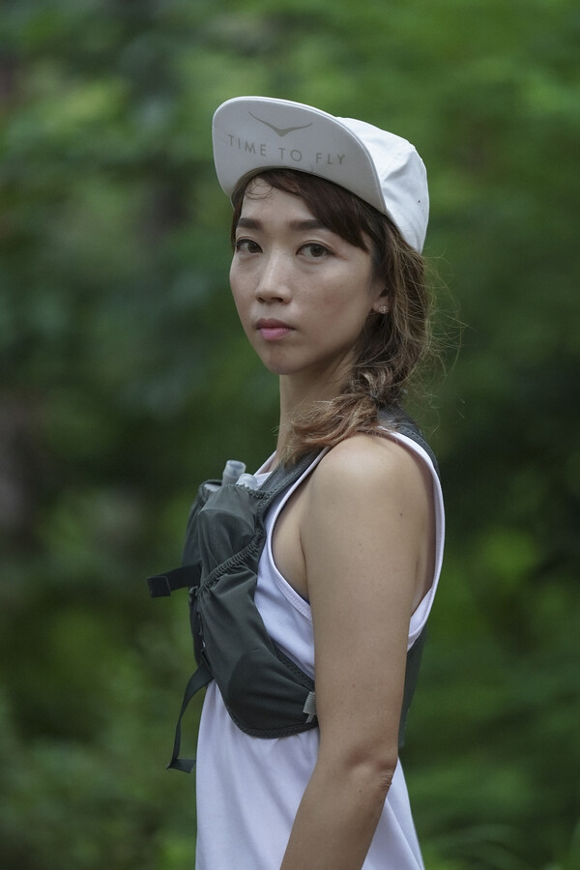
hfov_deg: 4.6
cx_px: 290
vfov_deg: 6.9
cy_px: 435
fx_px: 7249
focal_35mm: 300
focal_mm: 200
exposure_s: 1/400
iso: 1250
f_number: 2.8
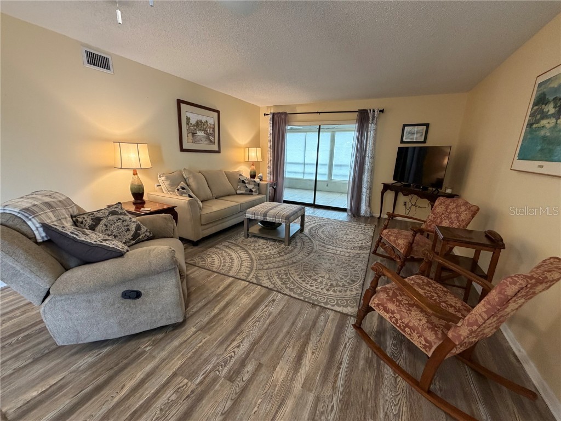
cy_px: 210
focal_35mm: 14
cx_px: 280
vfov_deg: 85.7
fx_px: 227
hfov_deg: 102.1
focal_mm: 2.22
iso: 320
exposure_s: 1/60
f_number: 2.2
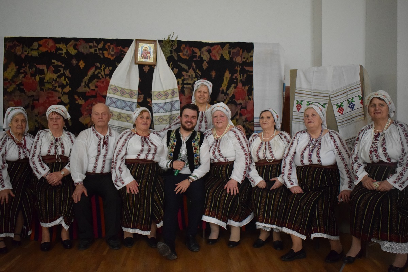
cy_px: 136
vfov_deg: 35.5
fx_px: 425
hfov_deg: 51.3
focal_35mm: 38
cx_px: 204
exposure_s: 1/60
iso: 4500
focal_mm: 25
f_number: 4
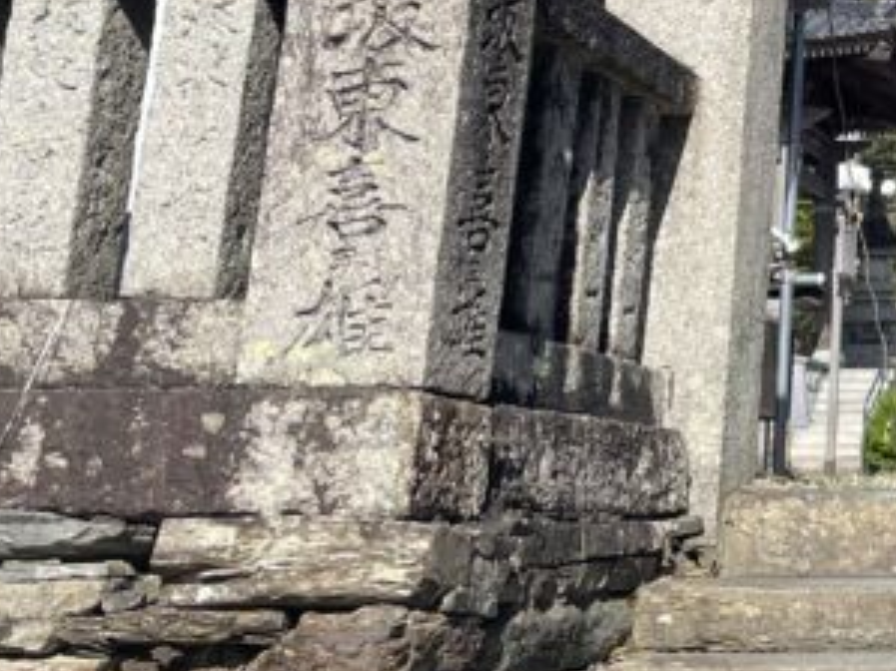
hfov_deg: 19.5
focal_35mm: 89
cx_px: 1295
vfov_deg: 16.2
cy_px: -15
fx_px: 2303
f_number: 1.6
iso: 32
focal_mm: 4.2
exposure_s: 1/3040
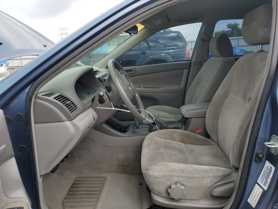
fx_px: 209
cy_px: 104
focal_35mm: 26
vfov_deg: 53.1
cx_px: 139
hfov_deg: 67.3
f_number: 1.5
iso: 50
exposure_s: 1/833
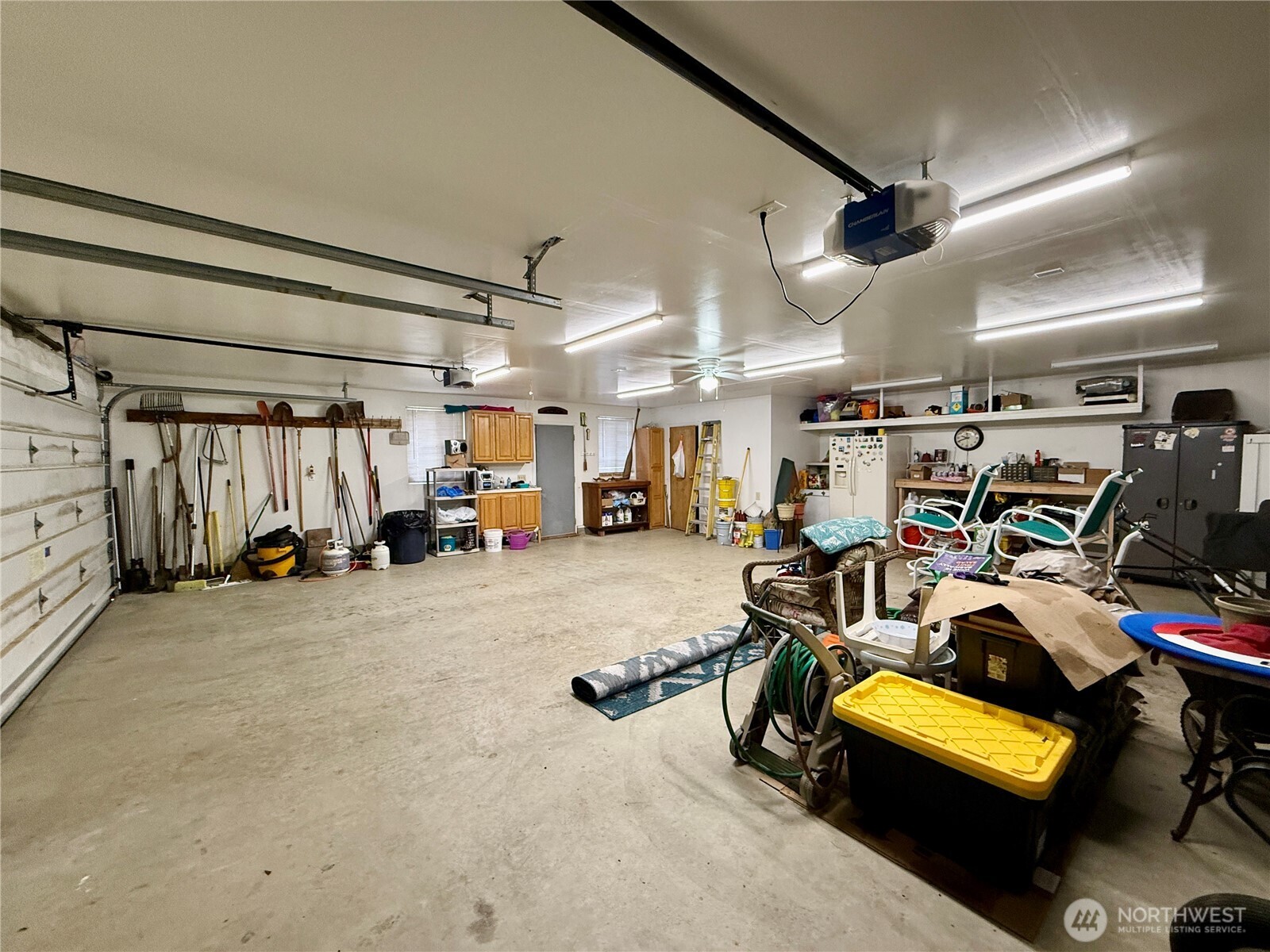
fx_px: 514
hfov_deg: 102.1
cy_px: 476
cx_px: 635
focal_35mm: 14
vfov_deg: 85.7
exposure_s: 1/120
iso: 320
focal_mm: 2.22
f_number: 2.2
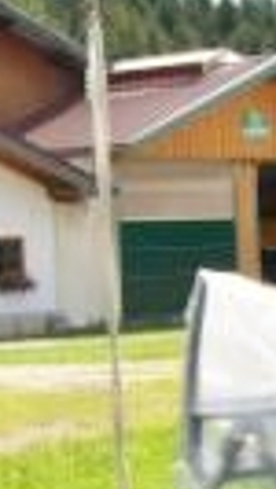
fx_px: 2143
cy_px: 452
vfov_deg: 12.9
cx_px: 173
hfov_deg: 7.4
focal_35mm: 165
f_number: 5.4
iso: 80
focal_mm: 7.6
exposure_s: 1/243
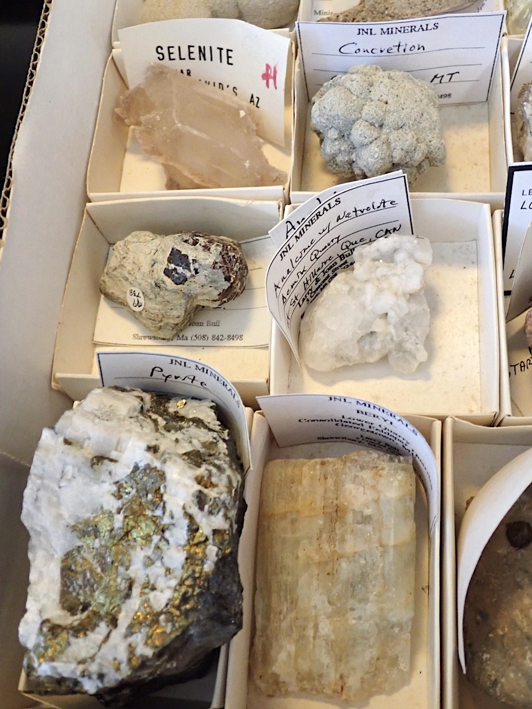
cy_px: 354
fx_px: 737
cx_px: 266
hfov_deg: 39.7
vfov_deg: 51.3
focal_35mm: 36
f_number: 2.5
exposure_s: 1/30
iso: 800
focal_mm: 6.37
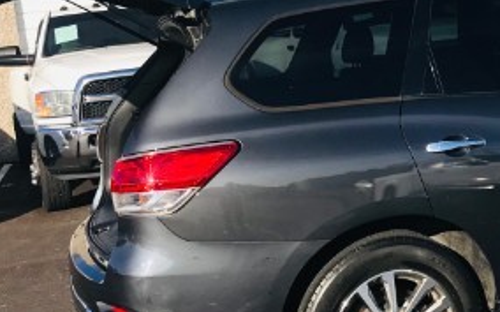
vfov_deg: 19.3
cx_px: 477
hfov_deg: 29.0
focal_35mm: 67
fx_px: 912
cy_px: 111
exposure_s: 1/2128
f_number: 1.8
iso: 20
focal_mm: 3.99
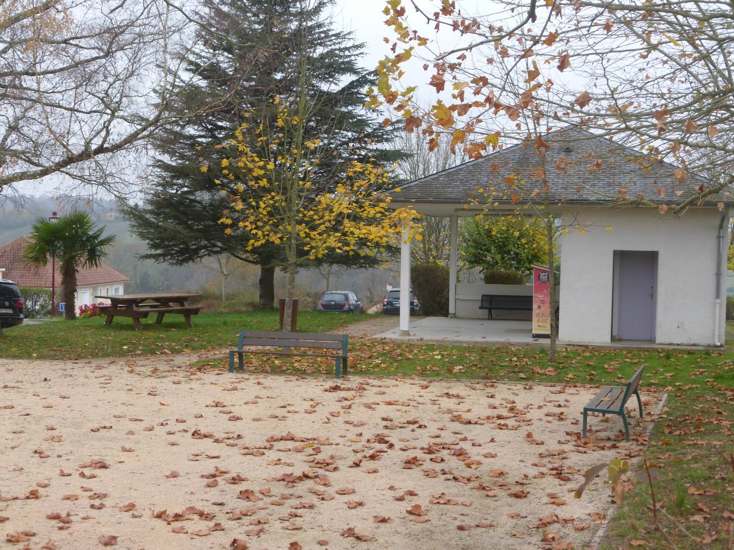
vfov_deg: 29.7
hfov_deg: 38.9
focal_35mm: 49
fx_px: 1039
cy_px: 275
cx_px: 367
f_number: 4.2
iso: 100
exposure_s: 1/100
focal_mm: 8.5
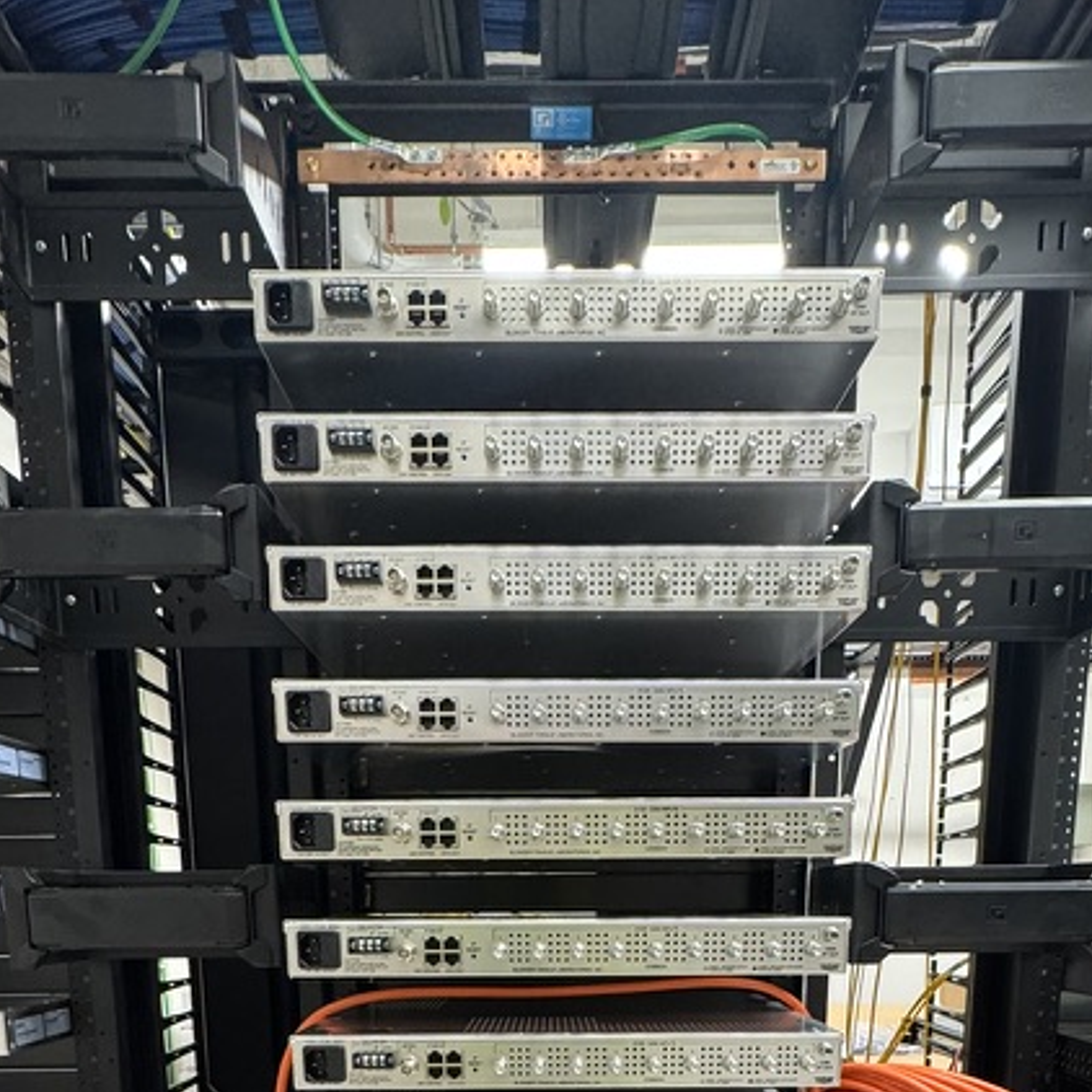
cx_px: 551
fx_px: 1071
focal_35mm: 30
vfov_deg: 45.1
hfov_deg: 54.0
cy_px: 1110
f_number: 2.2
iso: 320
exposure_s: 1/60
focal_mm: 2.22
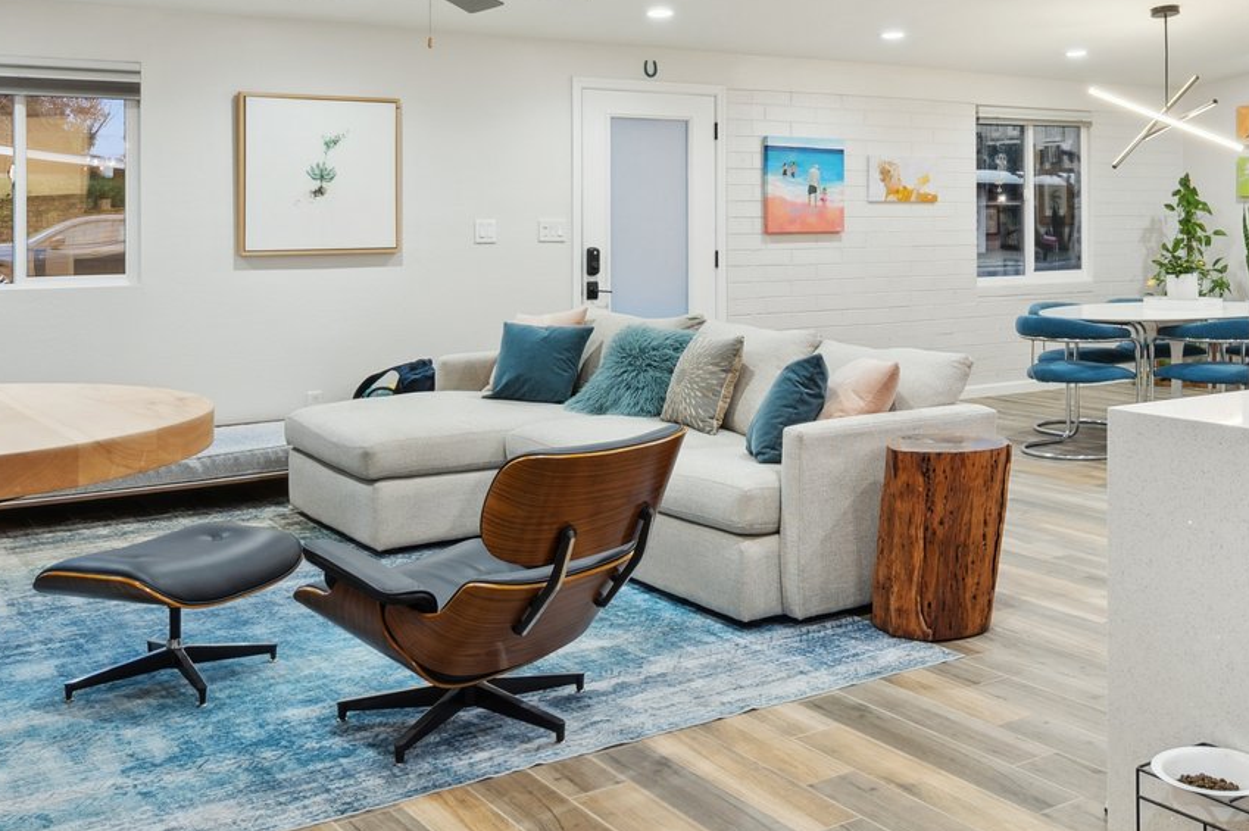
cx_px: 830
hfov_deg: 46.7
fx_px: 1422
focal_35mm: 41
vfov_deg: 32.0
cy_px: 215
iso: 320
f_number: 8
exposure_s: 1/10
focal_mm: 17
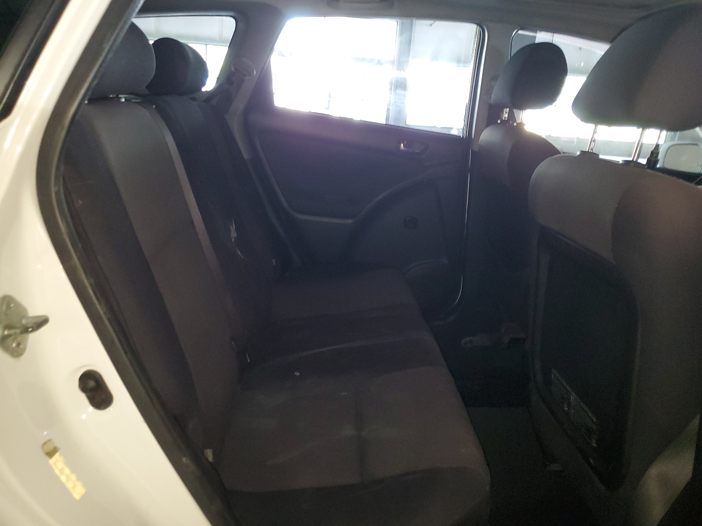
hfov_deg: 67.3
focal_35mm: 26
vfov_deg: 53.1
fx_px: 527
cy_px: 263
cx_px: 351
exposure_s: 1/30
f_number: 1.5
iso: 304
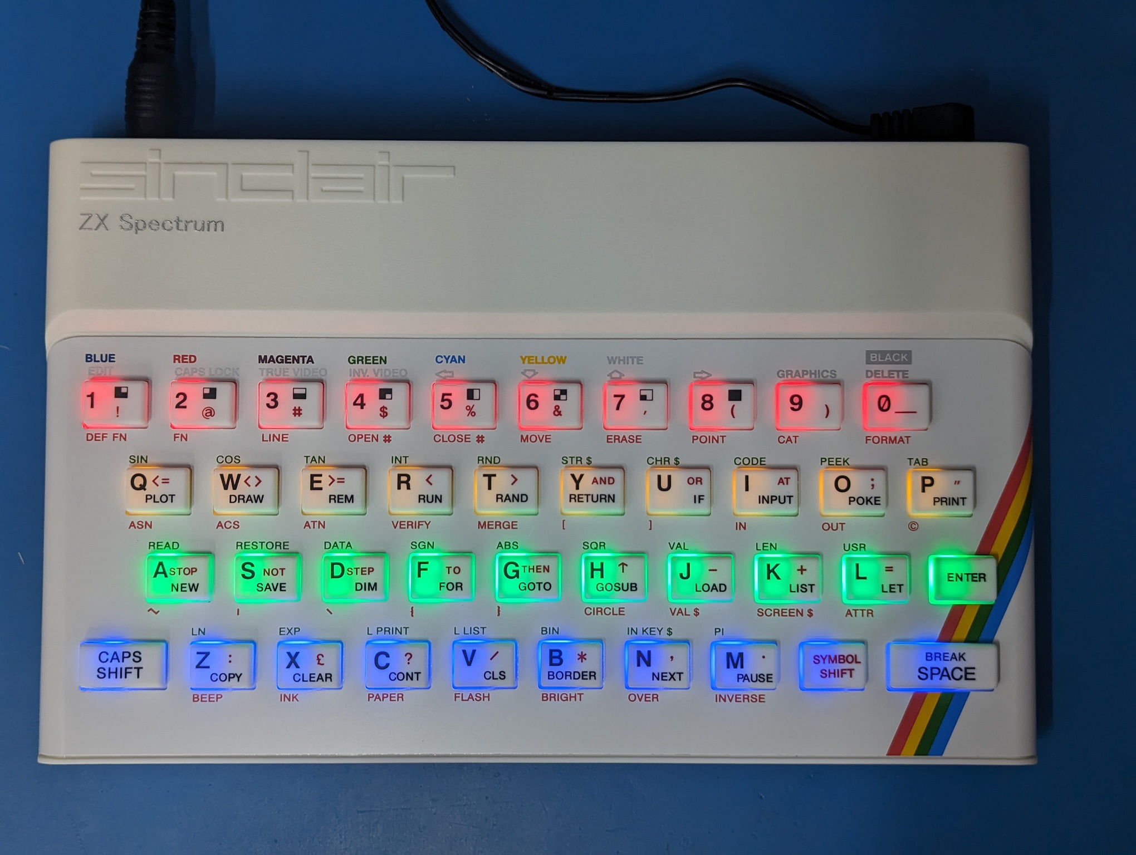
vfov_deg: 30.3
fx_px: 1577
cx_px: 568
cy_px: 428
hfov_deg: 39.6
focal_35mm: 48
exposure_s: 1/60
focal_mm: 6.81
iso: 50
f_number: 1.85
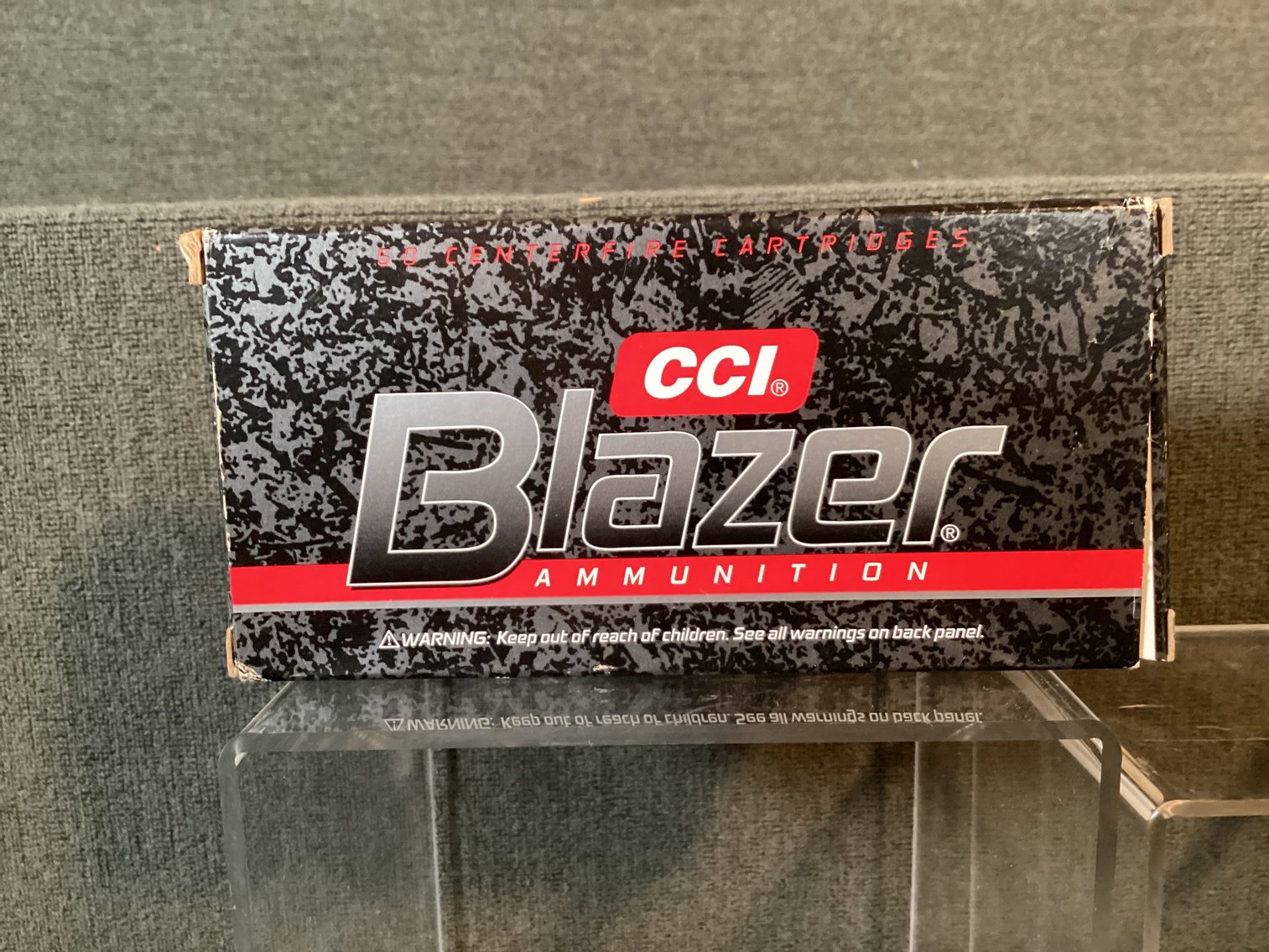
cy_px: 476
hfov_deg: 58.3
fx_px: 1137
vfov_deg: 45.4
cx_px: 634
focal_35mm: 31
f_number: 2.4
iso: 400
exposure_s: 1/40
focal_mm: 3.3
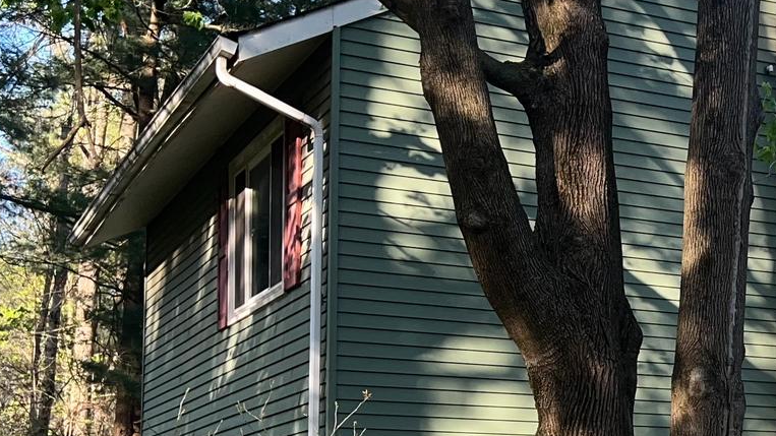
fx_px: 1564
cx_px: 766
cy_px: 430
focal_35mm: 76
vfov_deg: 15.6
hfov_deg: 26.5
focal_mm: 5.7
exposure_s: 1/723
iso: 40
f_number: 1.5
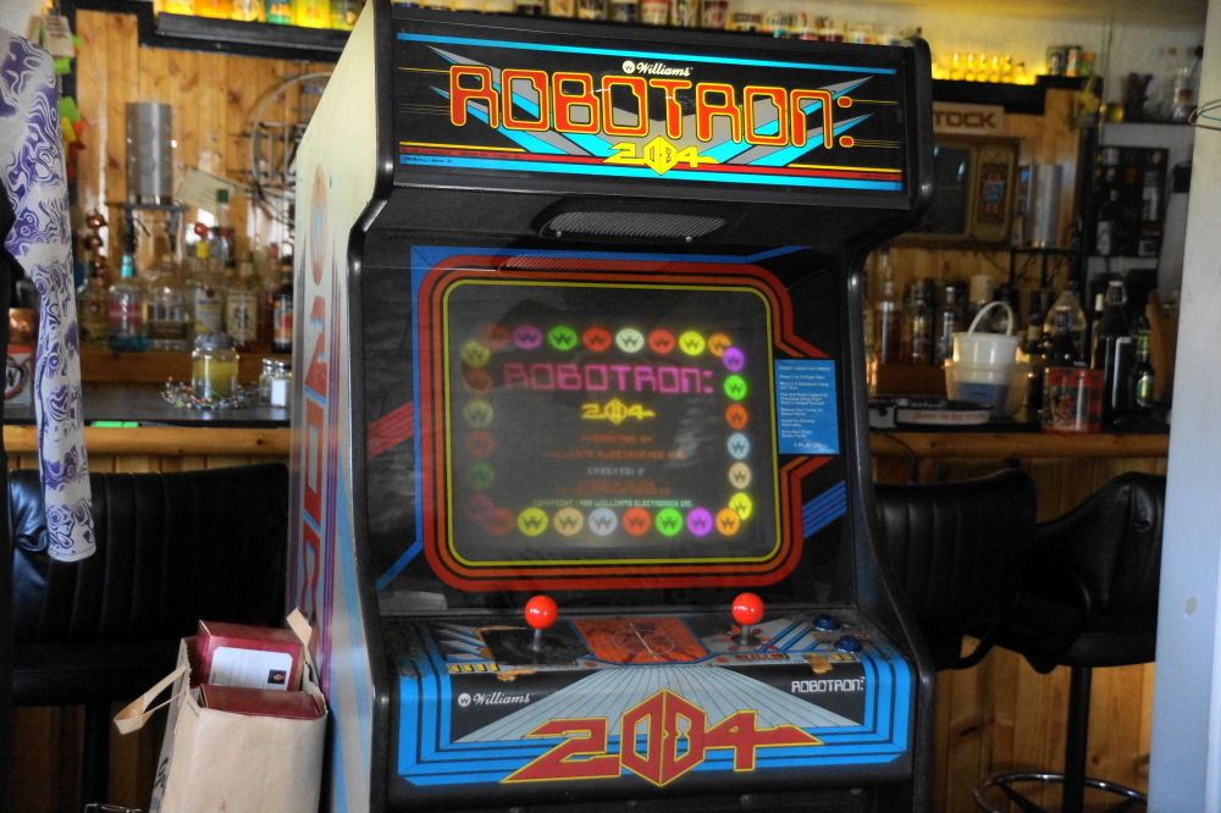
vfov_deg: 25.7
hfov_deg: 37.9
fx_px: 1780
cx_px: 610
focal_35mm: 52
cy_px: 406
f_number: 4.5
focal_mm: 35
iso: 1600
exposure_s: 1/30
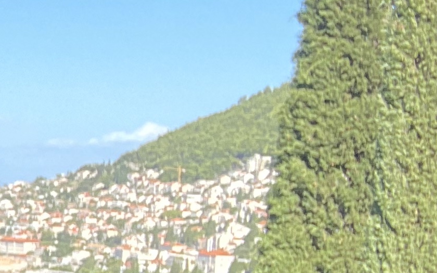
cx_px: -528
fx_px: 1393
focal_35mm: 117
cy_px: 260
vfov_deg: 11.1
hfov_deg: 14.0
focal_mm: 2.71
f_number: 2.2
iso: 25
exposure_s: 1/292
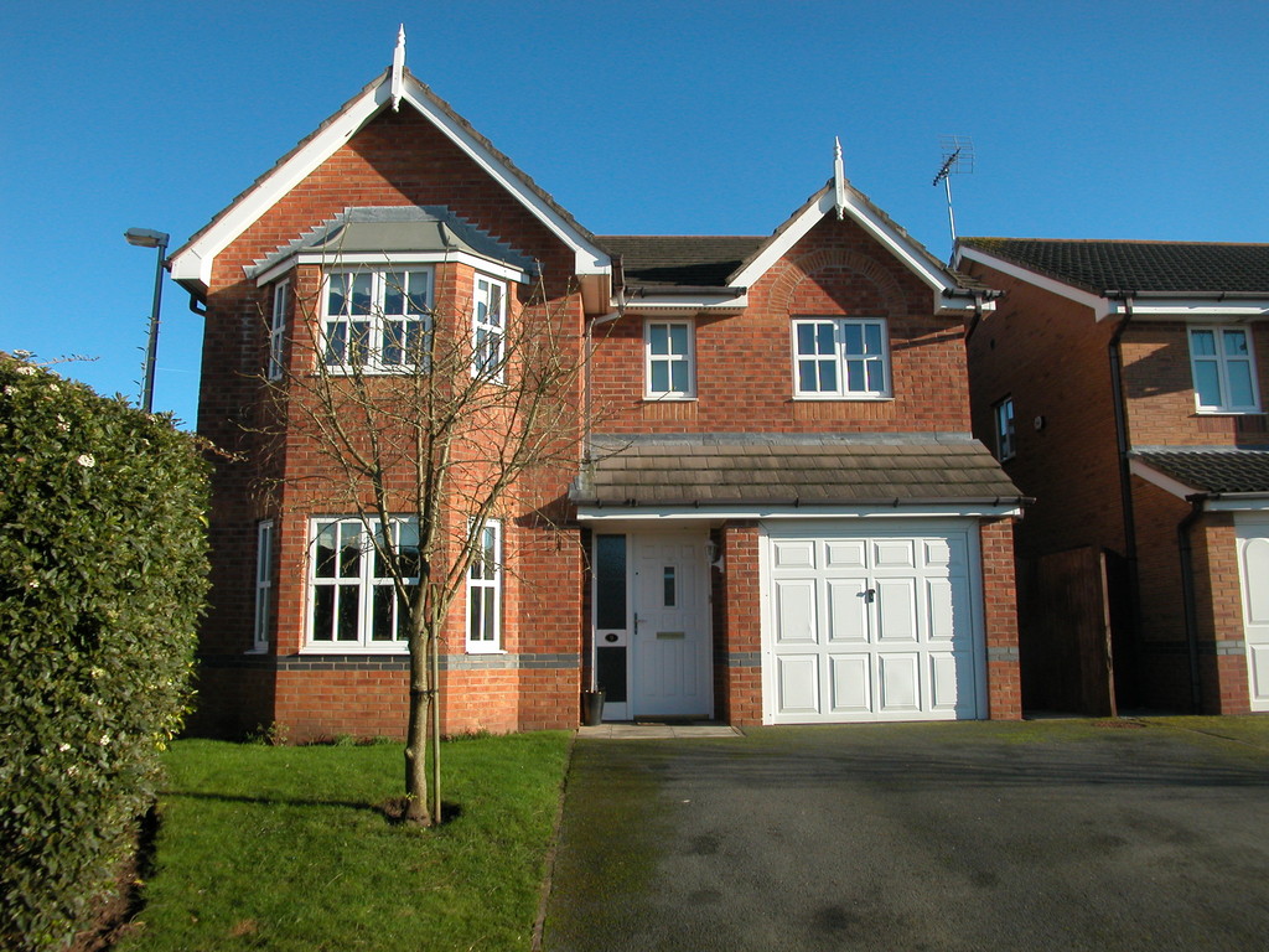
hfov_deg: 49.0
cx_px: 634
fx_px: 1393
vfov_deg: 37.7
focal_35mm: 38
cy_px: 476
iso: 100
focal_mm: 9.7
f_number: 5.5
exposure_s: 1/340
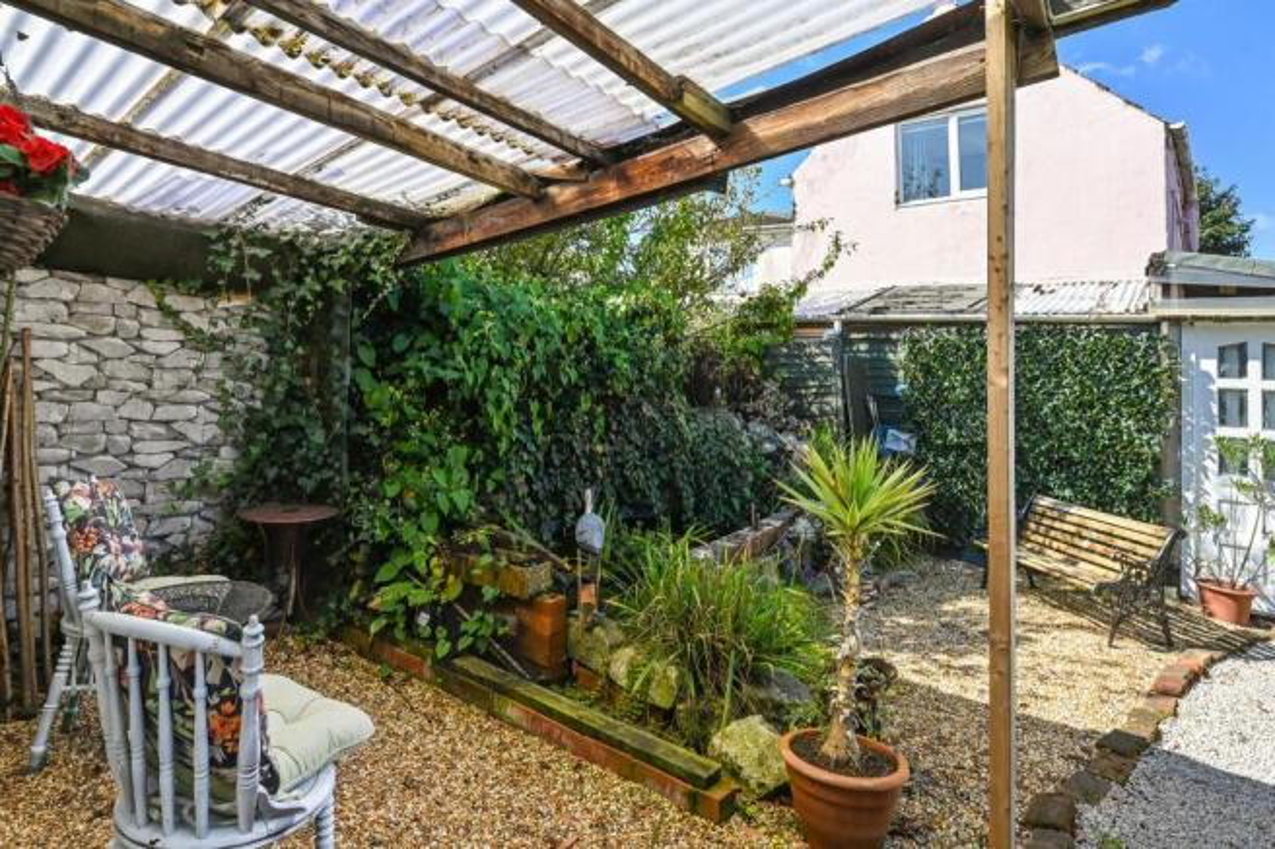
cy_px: 424
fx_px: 637
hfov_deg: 90.0
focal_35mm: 18
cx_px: 638
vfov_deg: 67.4
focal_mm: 18
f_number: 8
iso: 400
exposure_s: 1/640
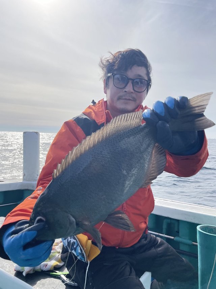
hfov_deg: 53.0
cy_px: 144
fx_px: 216
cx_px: 108
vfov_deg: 67.3
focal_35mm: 26
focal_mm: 4.2
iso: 32
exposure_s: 1/4651
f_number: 1.6
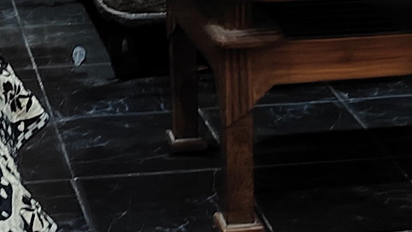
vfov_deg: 7.9
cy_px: -389
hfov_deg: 15.3
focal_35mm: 139
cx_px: 55
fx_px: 1518
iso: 400
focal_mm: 5.59
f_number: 1.8
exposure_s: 1/25
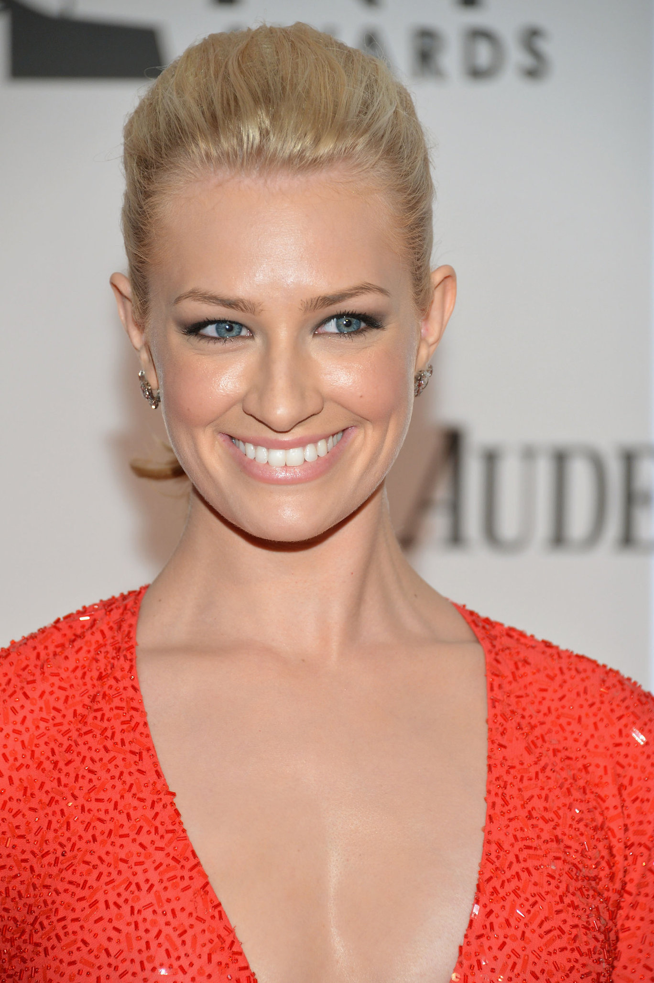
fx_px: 6273
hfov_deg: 6.0
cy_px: 492
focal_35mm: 230
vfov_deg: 9.0
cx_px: 327
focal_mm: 230
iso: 1000
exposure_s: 1/250
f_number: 6.3
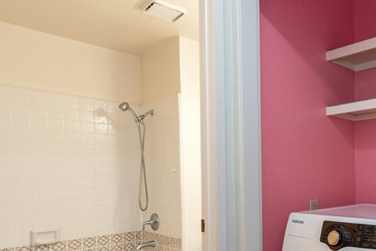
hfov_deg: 53.6
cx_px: 343
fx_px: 313
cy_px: 176
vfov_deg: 42.8
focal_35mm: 30
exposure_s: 1/100
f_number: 5
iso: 800
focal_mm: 14
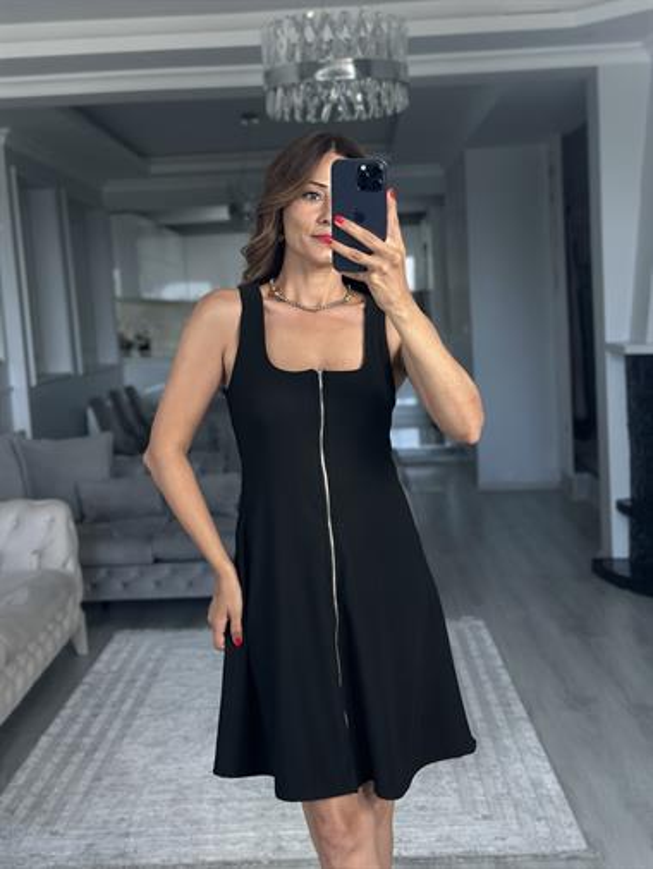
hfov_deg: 30.3
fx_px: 1206
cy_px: 434
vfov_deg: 39.6
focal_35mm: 48
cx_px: 326
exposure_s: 1/121
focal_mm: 6.86
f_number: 1.78
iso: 125
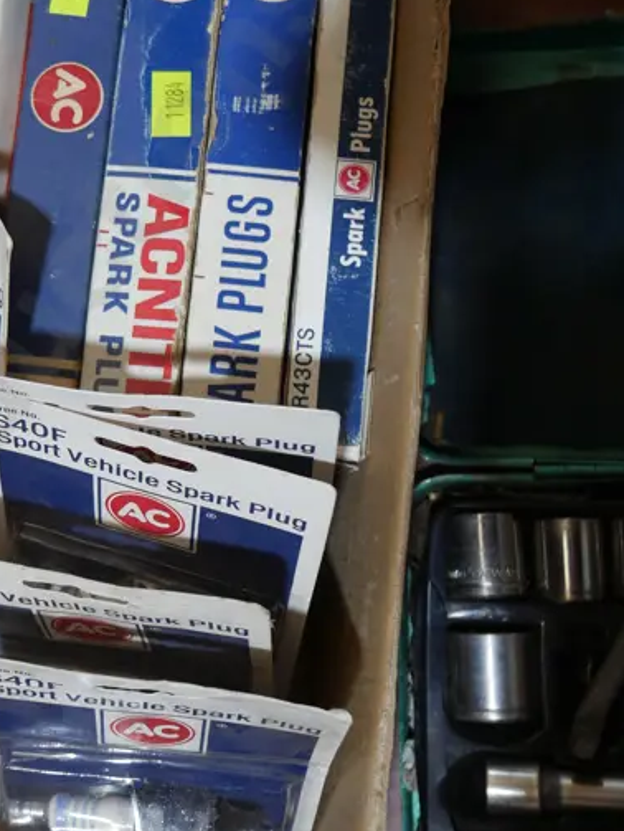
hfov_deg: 24.8
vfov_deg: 33.6
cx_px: 44
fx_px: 1368
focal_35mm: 57
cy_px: 325
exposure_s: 1/80
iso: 200
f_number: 3.5
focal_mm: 14
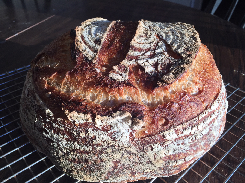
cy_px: 92
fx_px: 205
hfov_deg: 61.7
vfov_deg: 48.2
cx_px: 122
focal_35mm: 29
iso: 32
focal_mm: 4.15
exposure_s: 1/250
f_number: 2.2
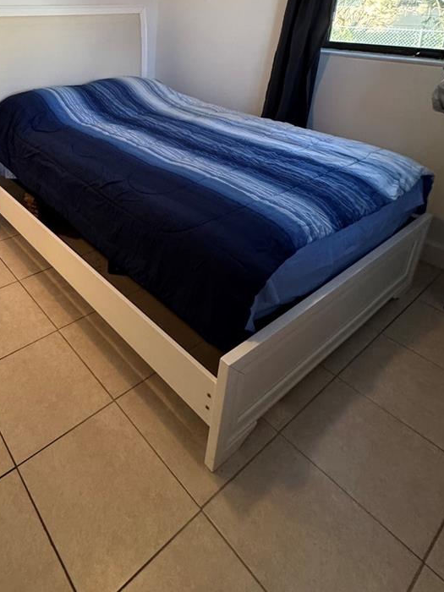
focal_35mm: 24
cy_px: 132
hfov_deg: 52.0
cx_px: 70
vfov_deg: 66.1
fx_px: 410
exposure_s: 1/60
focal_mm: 2.22
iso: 400
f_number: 2.2
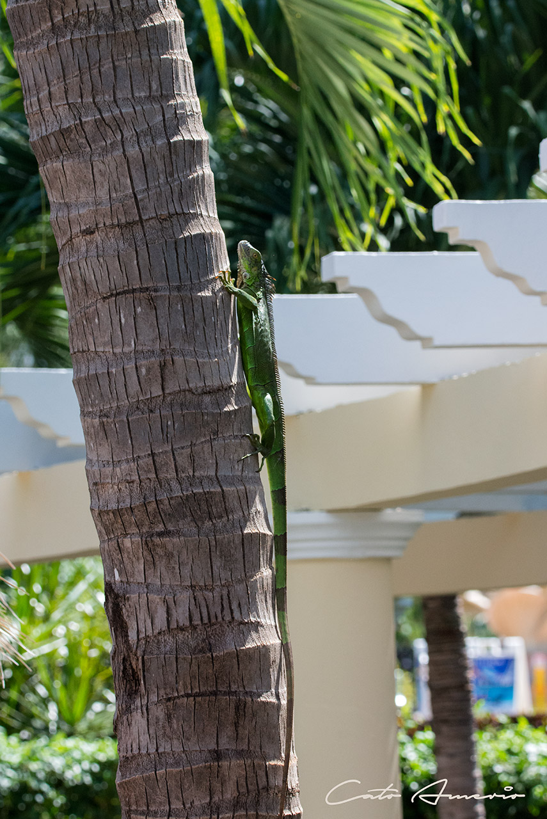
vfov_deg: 9.1
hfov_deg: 6.1
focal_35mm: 225
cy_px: 410
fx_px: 5121
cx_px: 274
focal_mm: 150
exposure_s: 1/1000
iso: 1600
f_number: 8
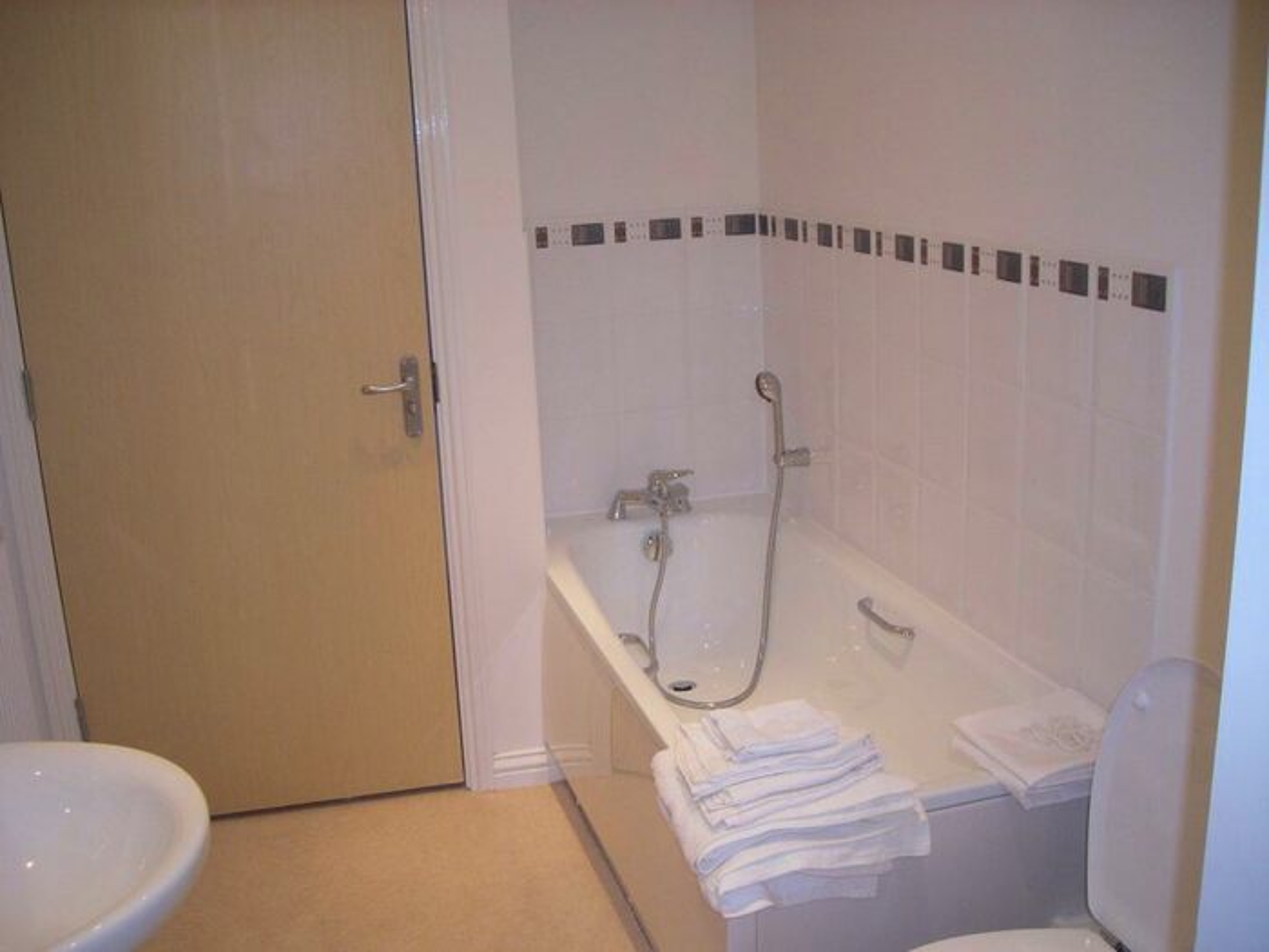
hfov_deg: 49.0
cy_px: 476
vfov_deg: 37.7
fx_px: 1393
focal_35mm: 38
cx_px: 634
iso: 250
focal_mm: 6.2
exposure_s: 1/50
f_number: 2.7
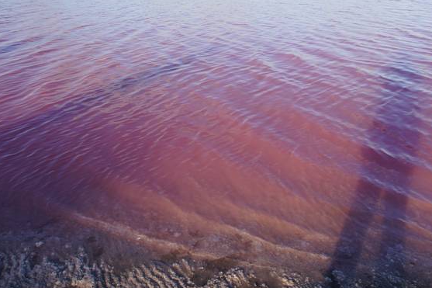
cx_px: 238
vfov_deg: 42.1
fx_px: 372
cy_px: 116
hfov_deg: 60.2
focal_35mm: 31
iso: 100
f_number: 11
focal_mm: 16
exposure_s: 1/60
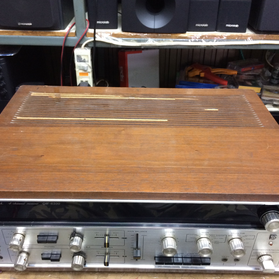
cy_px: 140
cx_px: 136
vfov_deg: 47.2
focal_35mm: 35
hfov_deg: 47.2
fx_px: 319
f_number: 2.2
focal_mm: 4.15
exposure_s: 1/33
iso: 250
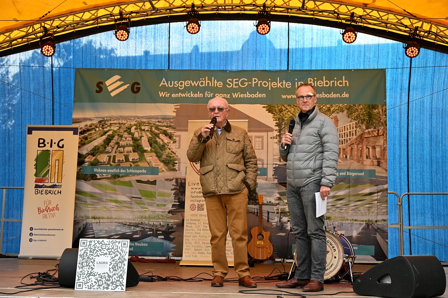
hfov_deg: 38.2
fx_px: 647
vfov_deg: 26.0
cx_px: 224
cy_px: 149
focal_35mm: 52
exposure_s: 1/160
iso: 200
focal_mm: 52
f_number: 5.6
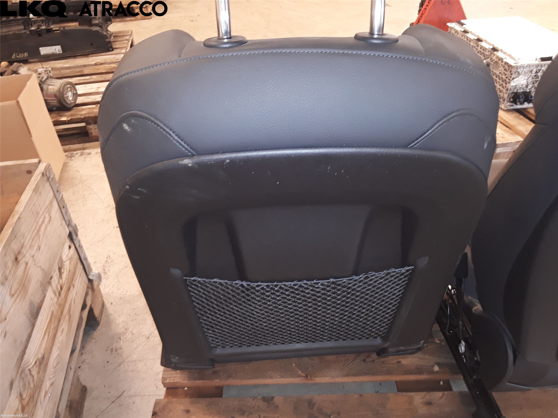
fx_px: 451
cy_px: 209
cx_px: 279
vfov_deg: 49.7
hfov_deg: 63.4
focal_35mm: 28
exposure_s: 1/17
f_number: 1.9
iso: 100
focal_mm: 2.91
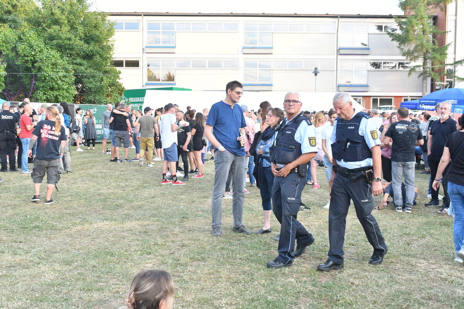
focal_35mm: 39
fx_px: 503
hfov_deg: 49.6
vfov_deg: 34.2
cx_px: 232
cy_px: 154
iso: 800
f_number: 5
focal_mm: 26
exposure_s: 1/100
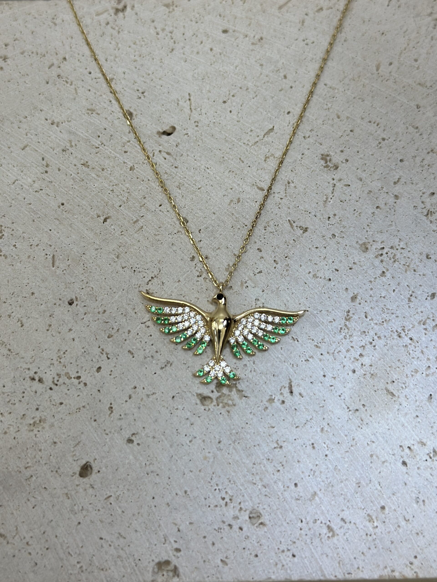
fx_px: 808
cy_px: 291
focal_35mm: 48
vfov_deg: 39.7
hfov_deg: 30.3
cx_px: 218
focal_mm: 6.86
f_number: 1.78
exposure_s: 1/482
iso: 80
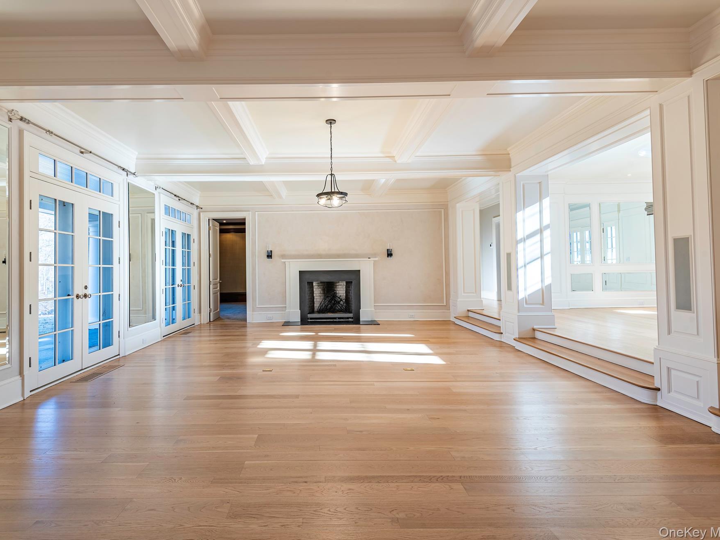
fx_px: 374
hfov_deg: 87.4
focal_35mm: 18
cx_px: 322
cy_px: 261
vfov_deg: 71.6
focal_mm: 16
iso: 100
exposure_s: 1/13
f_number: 10
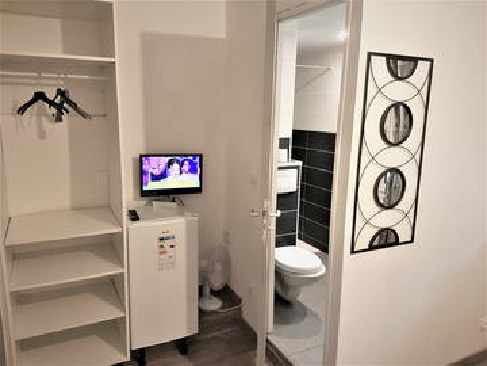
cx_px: 244
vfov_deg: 53.1
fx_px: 366
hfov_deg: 67.3
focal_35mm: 26
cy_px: 183
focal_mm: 4.2
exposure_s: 1/40
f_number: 1.7
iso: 160
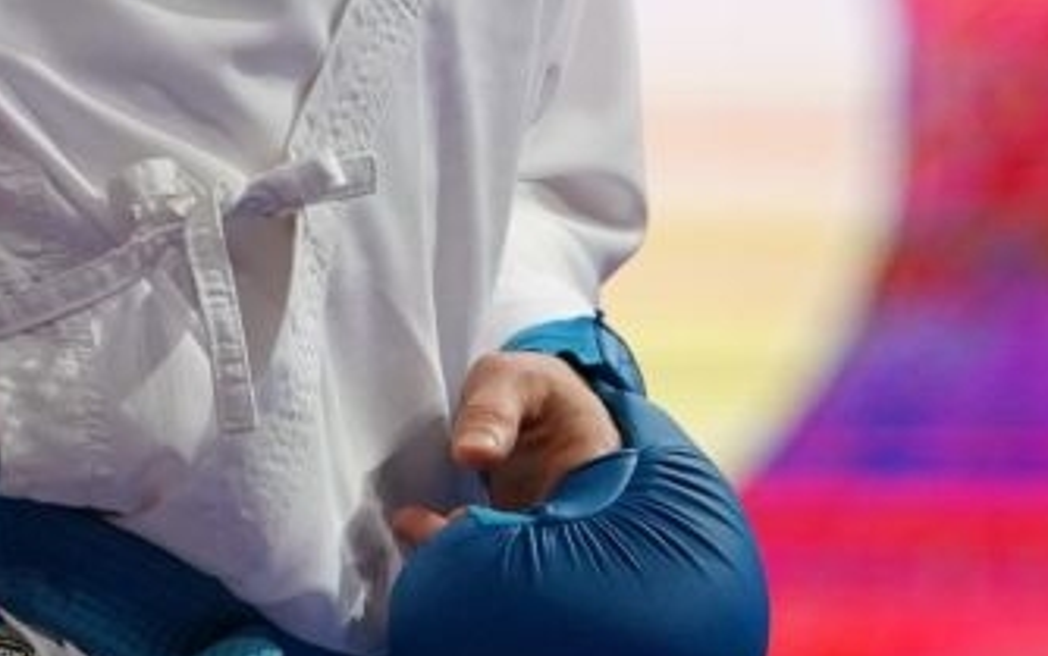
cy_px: -634
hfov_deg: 2.0
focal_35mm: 1053
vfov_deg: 1.2
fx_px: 30085
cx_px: -424
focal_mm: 192
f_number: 2.8
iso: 2000
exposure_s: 1/1000
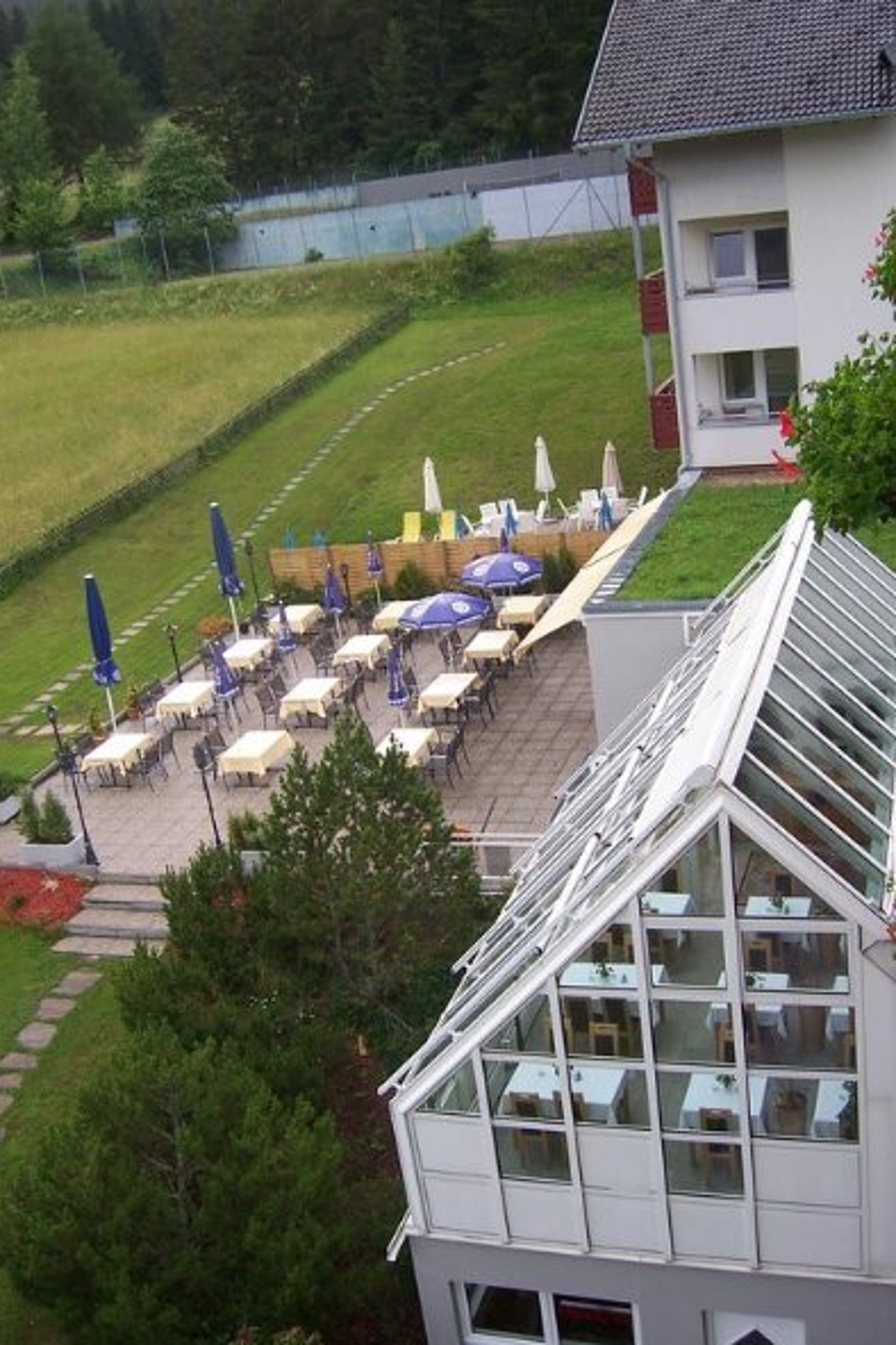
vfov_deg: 50.7
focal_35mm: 38
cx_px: 462
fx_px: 1419
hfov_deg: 35.1
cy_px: 678
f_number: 3
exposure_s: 1/250
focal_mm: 6
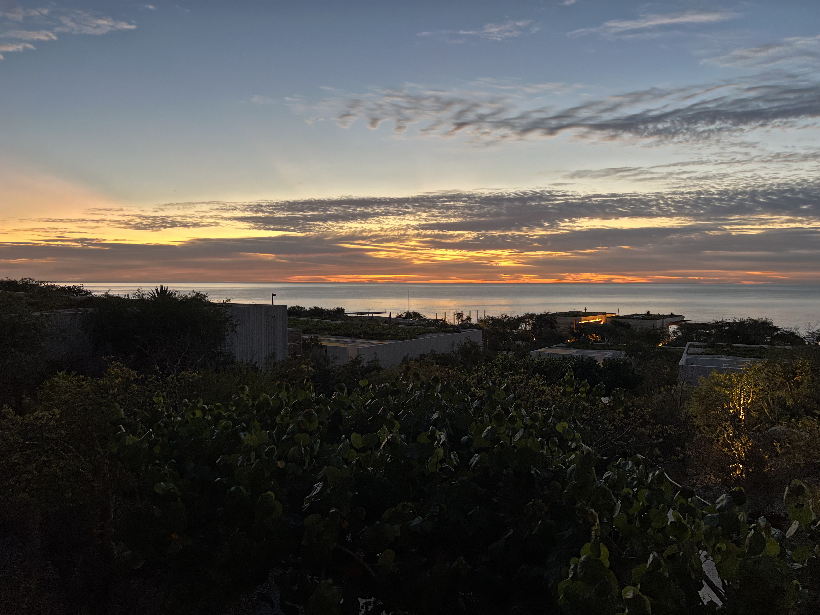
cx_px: 410
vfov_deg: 53.1
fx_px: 616
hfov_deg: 67.3
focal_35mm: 26
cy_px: 308
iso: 320
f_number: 1.5
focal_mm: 5.7
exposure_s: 1/60
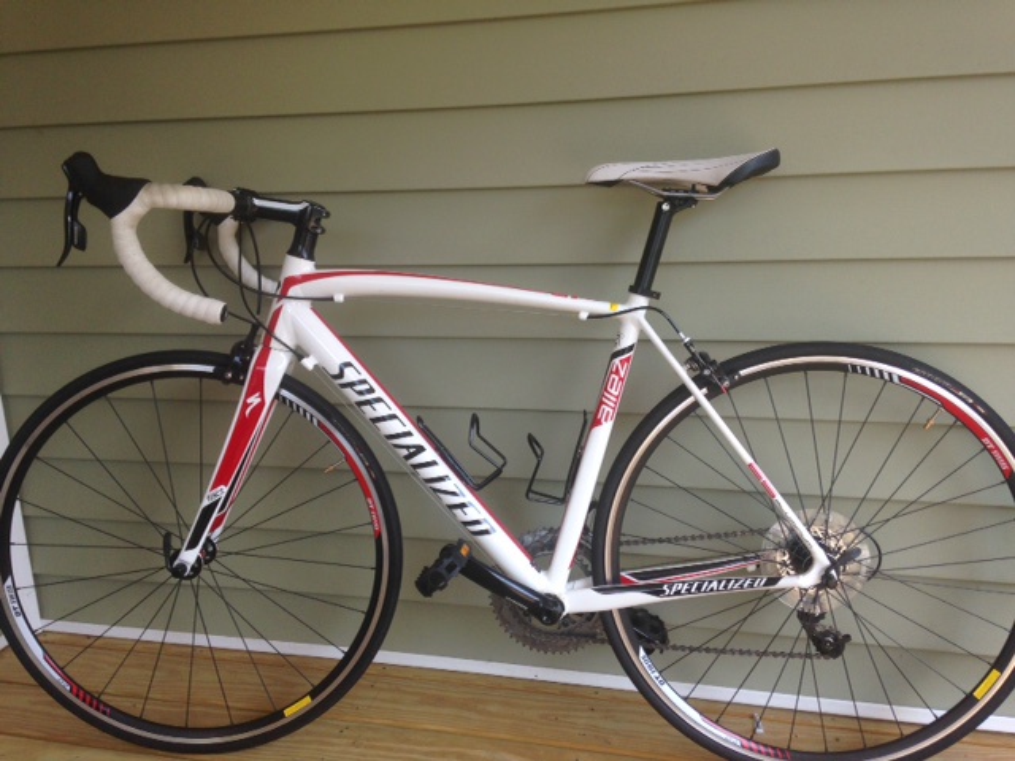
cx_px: 508
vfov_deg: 42.9
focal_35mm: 33
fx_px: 968
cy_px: 380
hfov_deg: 55.4
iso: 50
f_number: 2.4
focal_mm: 4.12
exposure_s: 1/184
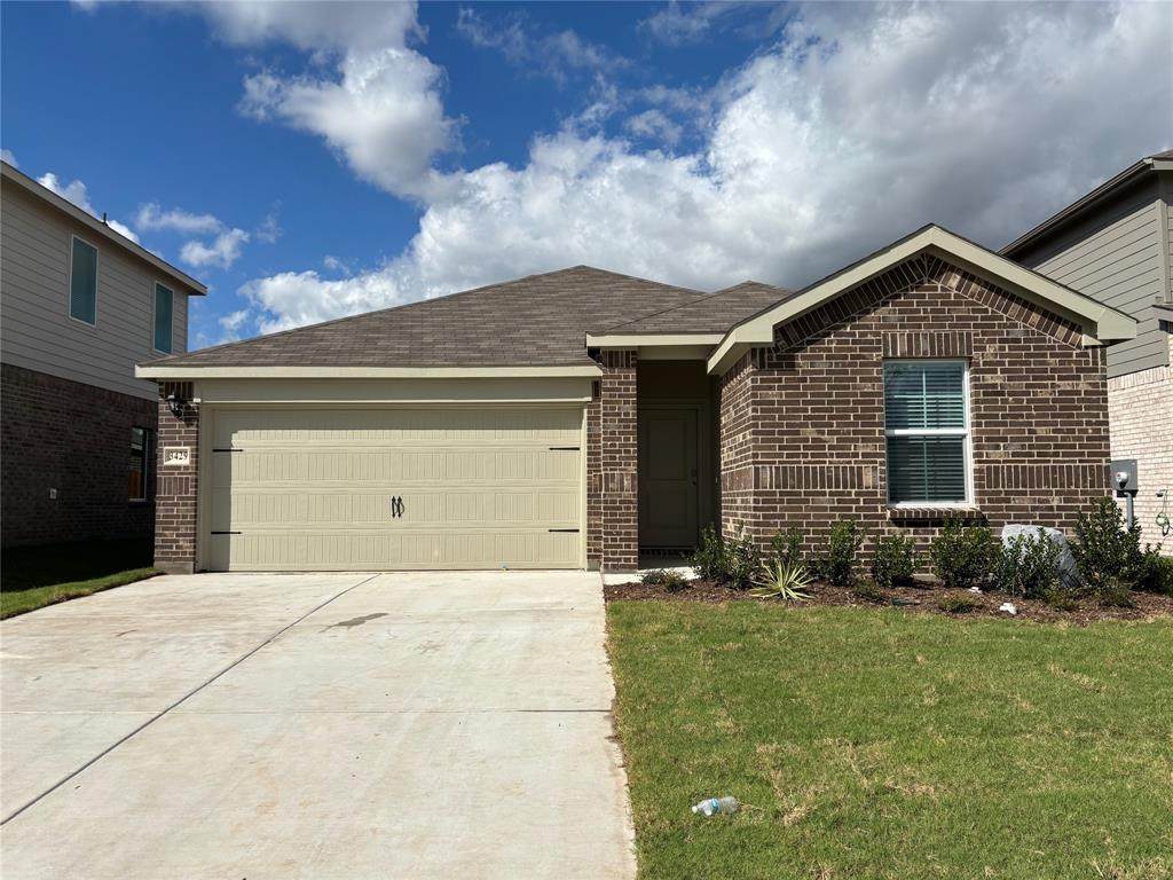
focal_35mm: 26
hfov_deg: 67.3
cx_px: 586
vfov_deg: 53.1
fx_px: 881
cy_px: 440
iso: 50
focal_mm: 5.96
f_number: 1.6
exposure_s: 1/6711
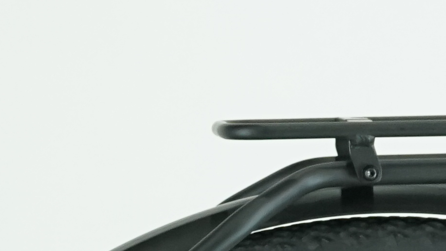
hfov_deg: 5.3
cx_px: -443
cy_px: 435
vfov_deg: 3.1
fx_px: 4683
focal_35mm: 396
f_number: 5.6
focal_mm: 58
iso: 1600
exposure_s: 1/200
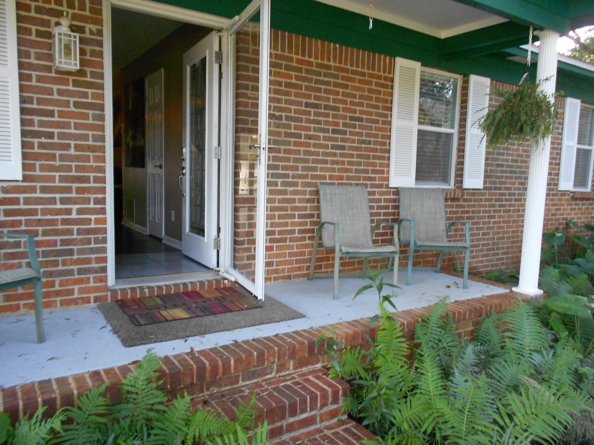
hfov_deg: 67.3
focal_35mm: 26
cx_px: 297
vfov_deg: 53.1
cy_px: 222
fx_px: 446
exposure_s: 1/50
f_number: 3.2
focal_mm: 4.6
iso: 400
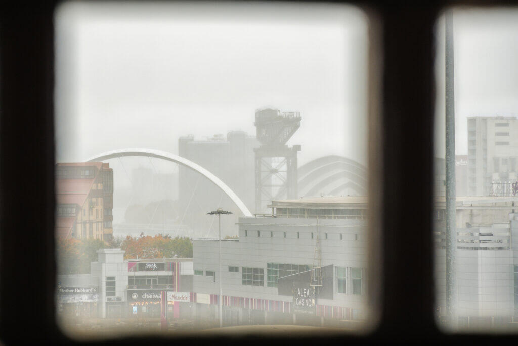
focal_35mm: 158
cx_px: 259
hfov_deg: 13.0
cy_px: 173
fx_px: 2266
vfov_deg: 8.7
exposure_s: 1/200
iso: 200
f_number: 4
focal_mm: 105
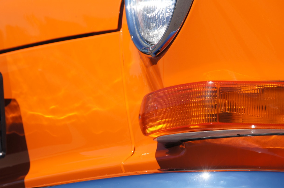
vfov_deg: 4.3
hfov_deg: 6.5
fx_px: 2519
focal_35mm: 320
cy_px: 120
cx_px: 97
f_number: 8
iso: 100
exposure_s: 1/320
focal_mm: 135
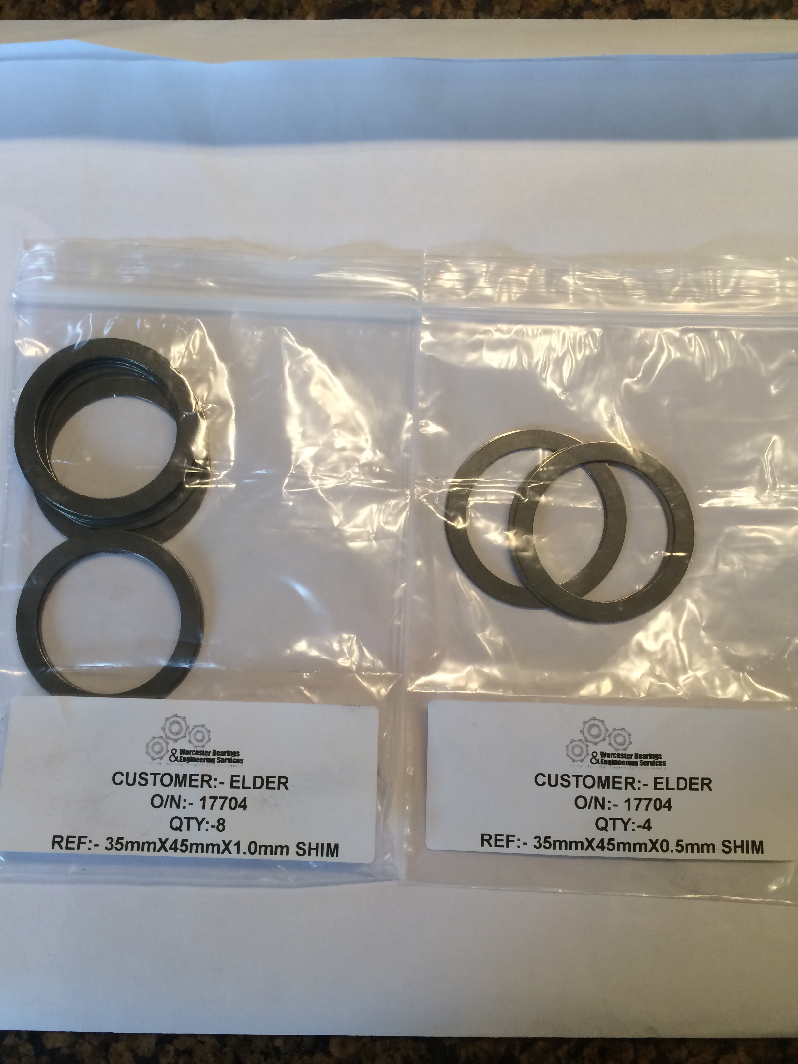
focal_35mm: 29
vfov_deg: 61.7
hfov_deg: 48.2
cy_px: 532
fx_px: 891
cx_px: 399
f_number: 2.2
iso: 32
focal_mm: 4.15
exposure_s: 1/30
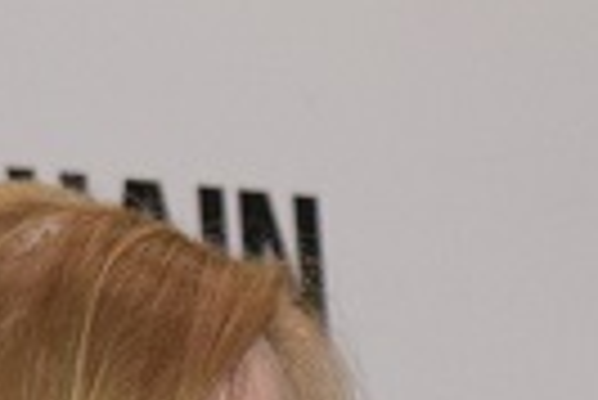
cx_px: 899
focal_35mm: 615
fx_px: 10222
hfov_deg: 3.3
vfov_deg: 2.2
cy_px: 813
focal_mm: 55
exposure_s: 1/60
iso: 1800
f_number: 5.6
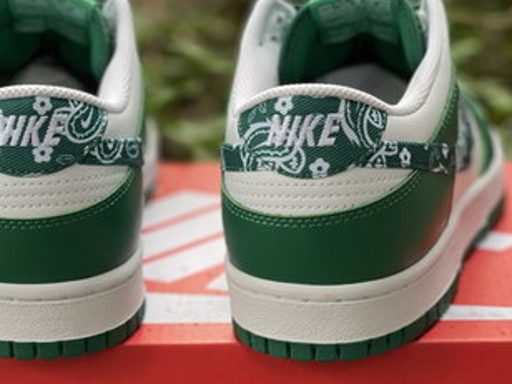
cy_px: 240
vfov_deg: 14.2
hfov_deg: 18.9
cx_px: 218
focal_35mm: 104
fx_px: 1538
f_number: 2.2
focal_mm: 7.5
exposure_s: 1/121
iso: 160
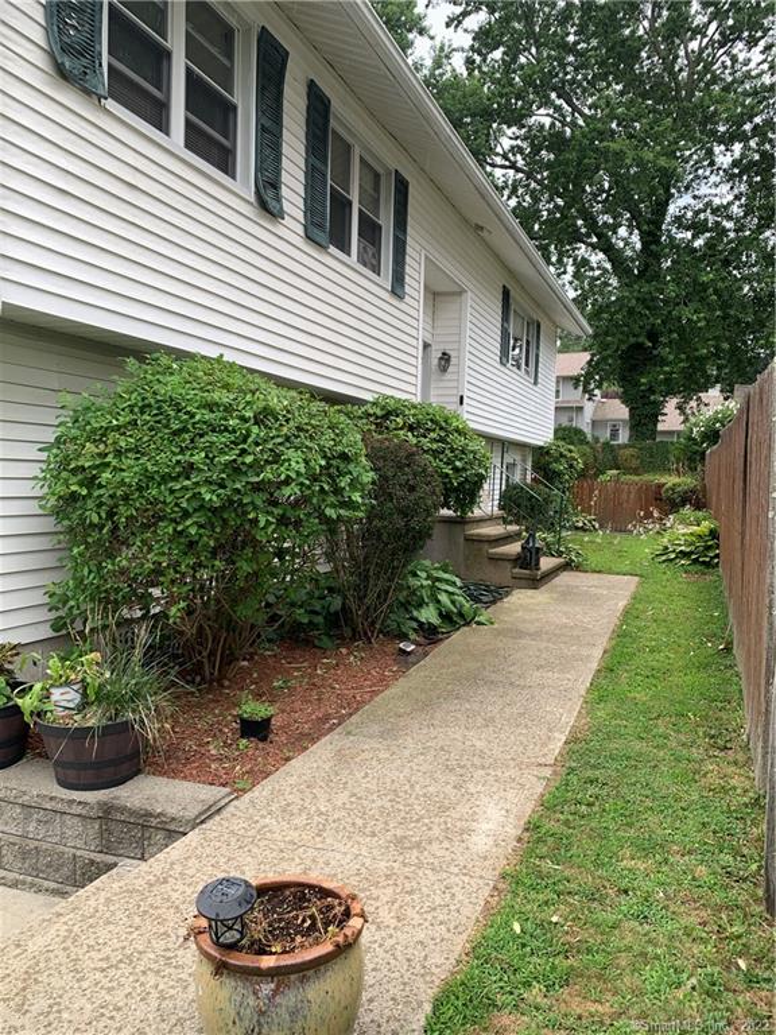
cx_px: 388
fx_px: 777
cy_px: 518
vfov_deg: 67.3
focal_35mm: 26
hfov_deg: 53.1
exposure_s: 1/196
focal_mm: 4.25
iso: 25
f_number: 1.8
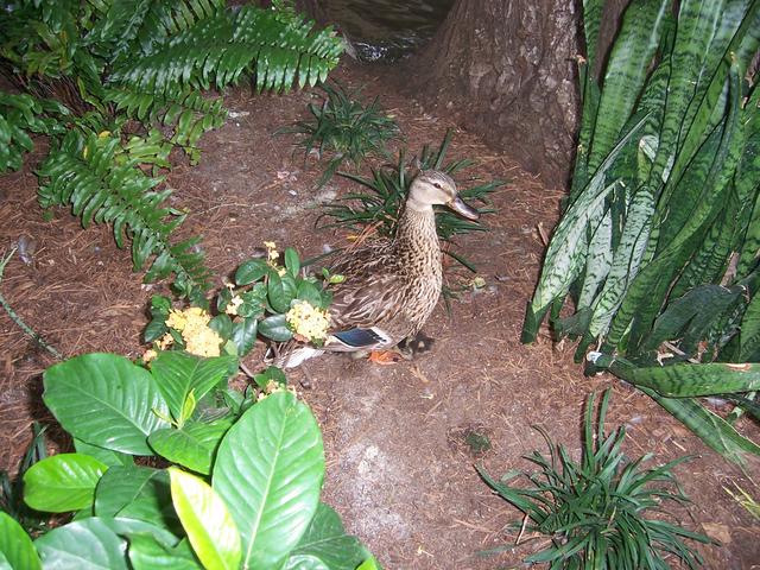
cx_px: 380
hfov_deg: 51.4
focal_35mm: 36
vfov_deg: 39.7
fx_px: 790
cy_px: 285
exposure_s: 1/60
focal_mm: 6
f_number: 3
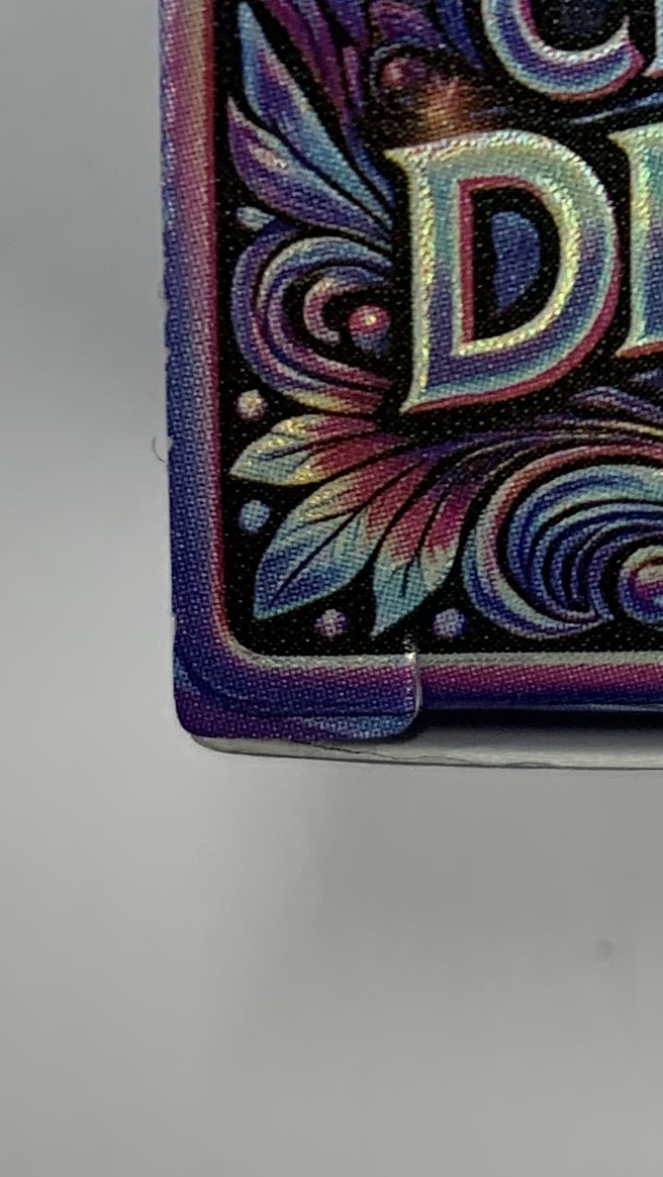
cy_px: -71
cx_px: 940
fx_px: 3060
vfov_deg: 20.9
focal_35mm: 98
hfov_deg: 11.9
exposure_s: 1/120
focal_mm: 4.25
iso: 50
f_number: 1.8
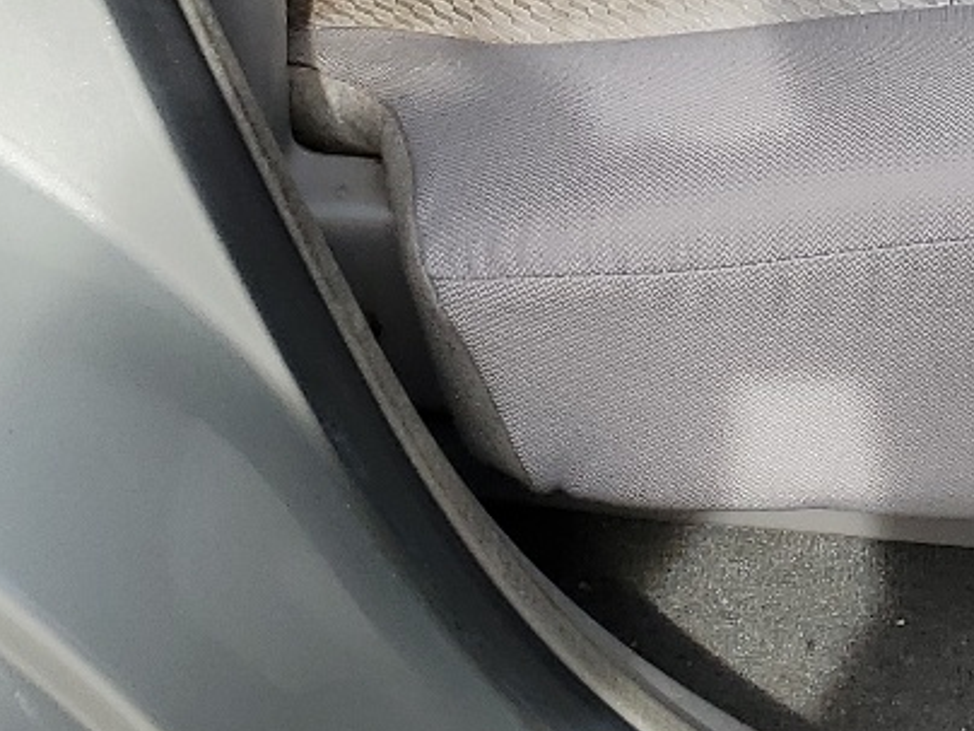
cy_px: -685
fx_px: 2898
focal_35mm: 103
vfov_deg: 12.7
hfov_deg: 18.7
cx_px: 906
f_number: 1.5
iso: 50
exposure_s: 1/1000
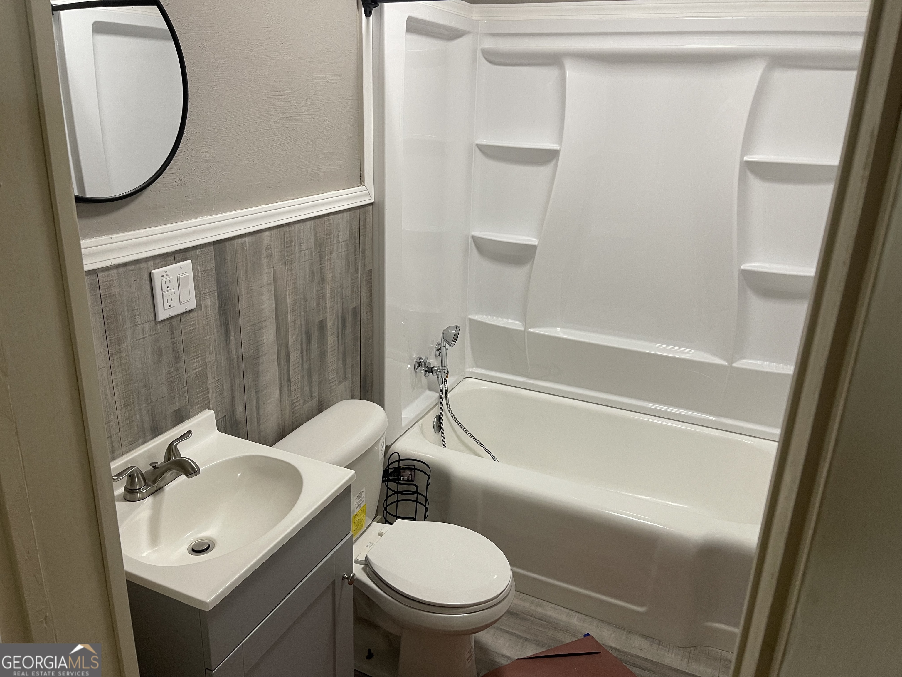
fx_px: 651
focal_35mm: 25
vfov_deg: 54.9
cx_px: 451
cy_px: 338
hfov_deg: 69.4
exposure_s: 1/60
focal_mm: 5.1
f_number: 1.6
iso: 100
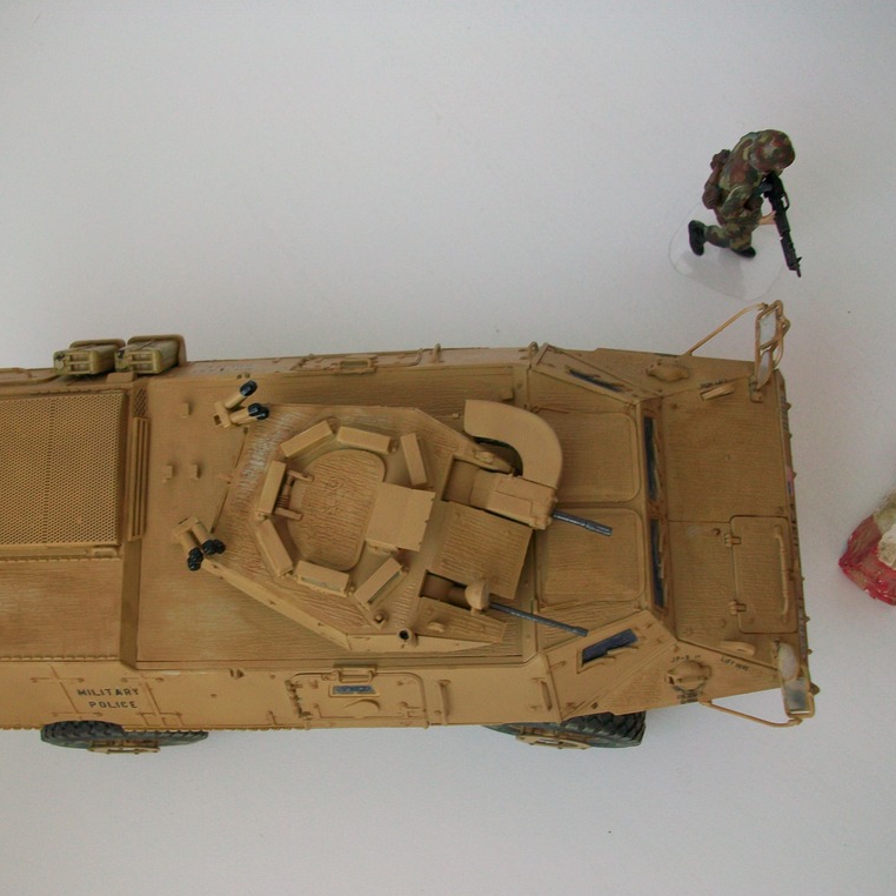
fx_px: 1113
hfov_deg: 43.8
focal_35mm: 38
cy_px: 450
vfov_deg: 43.9
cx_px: 406
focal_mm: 5.7
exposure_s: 1/50
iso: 80
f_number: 2.8
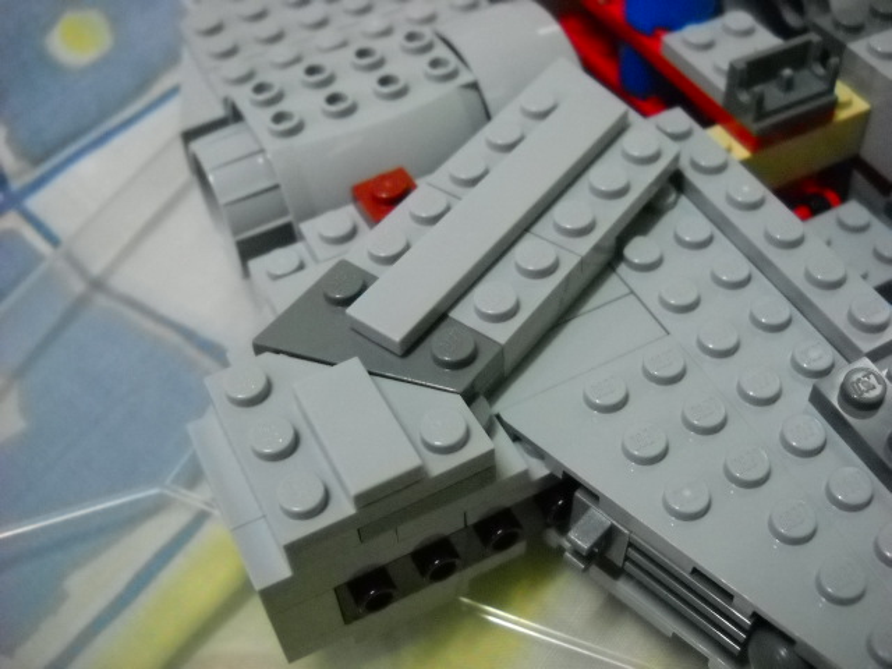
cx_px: 446
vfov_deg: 35.1
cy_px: 334
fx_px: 1057
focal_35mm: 41
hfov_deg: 45.8
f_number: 3.1
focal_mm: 6.72
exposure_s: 1/13
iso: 800
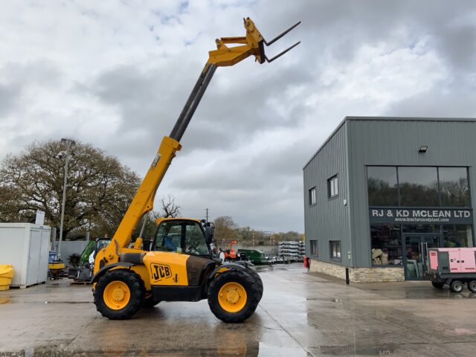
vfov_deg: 48.2
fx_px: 399
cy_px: 178
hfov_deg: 61.7
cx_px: 238
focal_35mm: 29
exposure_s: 1/450
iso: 16
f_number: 1.8
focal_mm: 3
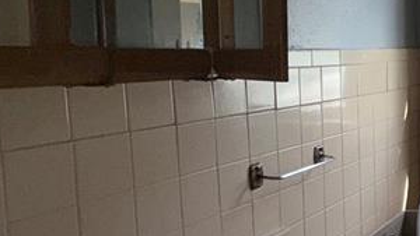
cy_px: 106
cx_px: 547
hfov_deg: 31.0
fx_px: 579
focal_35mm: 52
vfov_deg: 23.1
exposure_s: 1/138
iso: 16
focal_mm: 2.22
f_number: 2.2
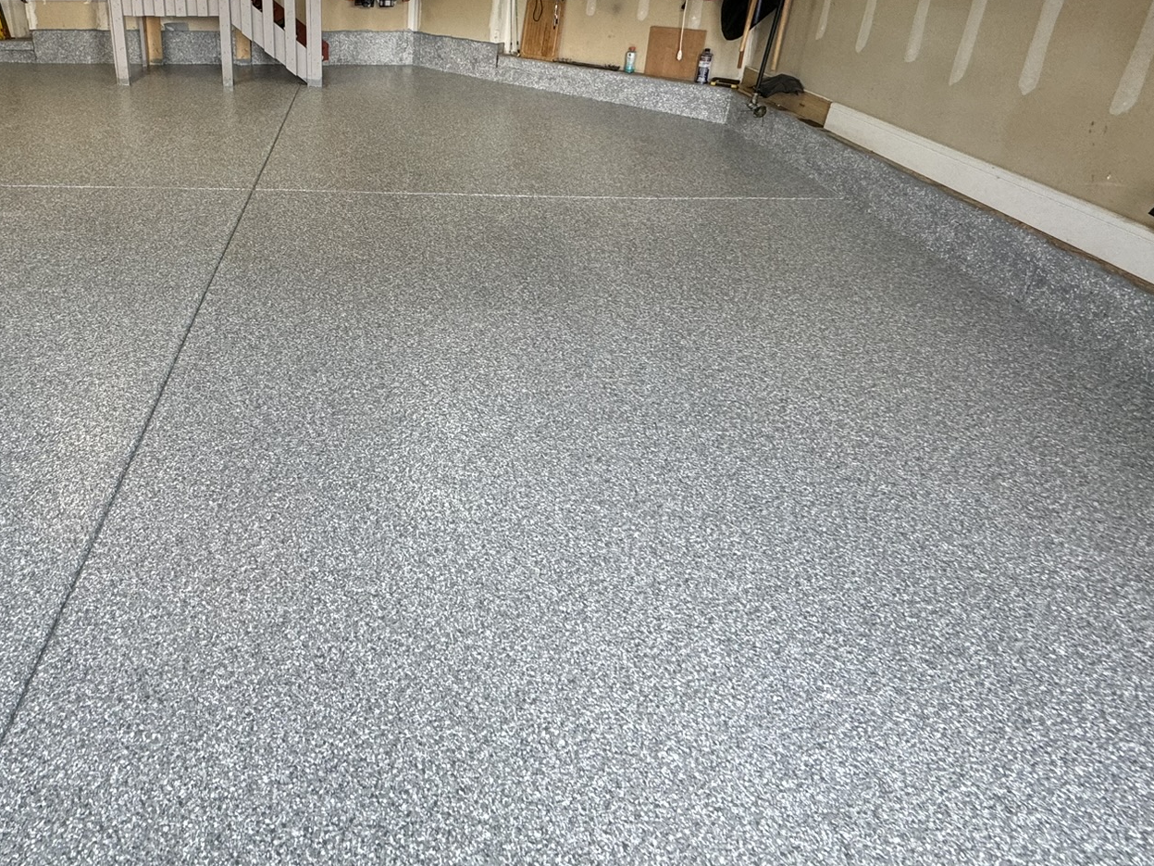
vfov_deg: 56.2
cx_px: 331
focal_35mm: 23
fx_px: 767
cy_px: 225
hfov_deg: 70.4
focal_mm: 2.22
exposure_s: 1/99
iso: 160
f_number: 2.2
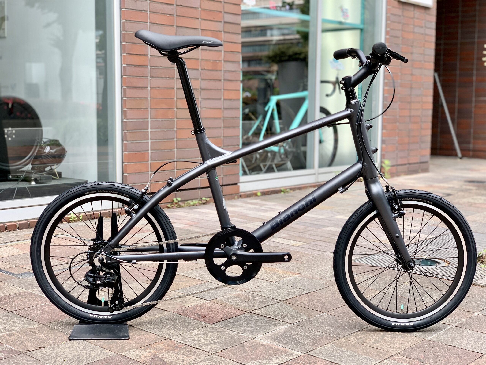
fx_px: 730
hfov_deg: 36.8
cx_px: 243
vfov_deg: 28.0
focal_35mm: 52
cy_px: 182
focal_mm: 6
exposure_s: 1/122
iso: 16
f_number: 2.4
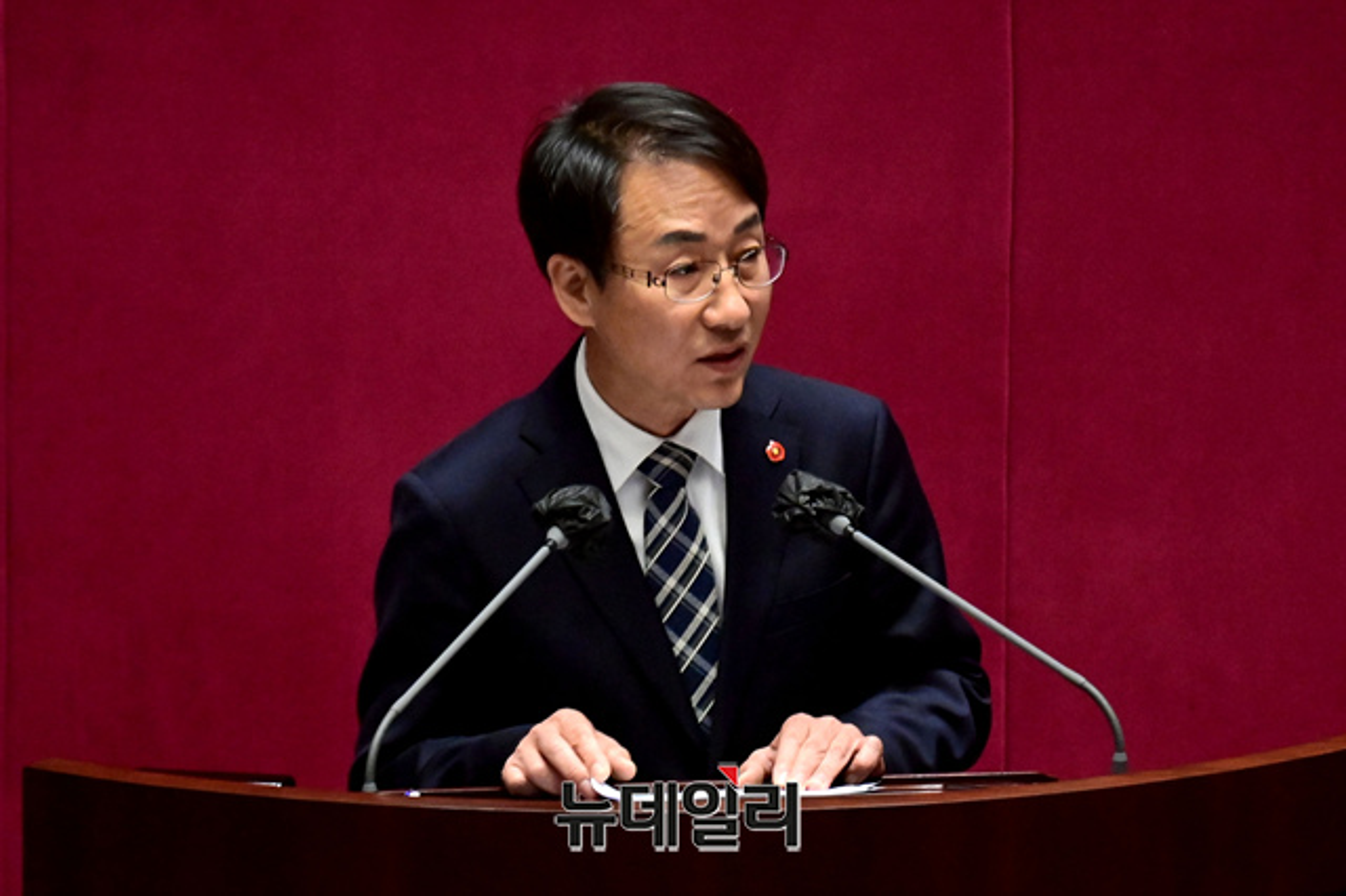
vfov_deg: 3.4
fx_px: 14947
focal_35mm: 400
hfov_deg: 5.2
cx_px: 673
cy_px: 448
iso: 8000
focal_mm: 400
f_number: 5.6
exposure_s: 1/250
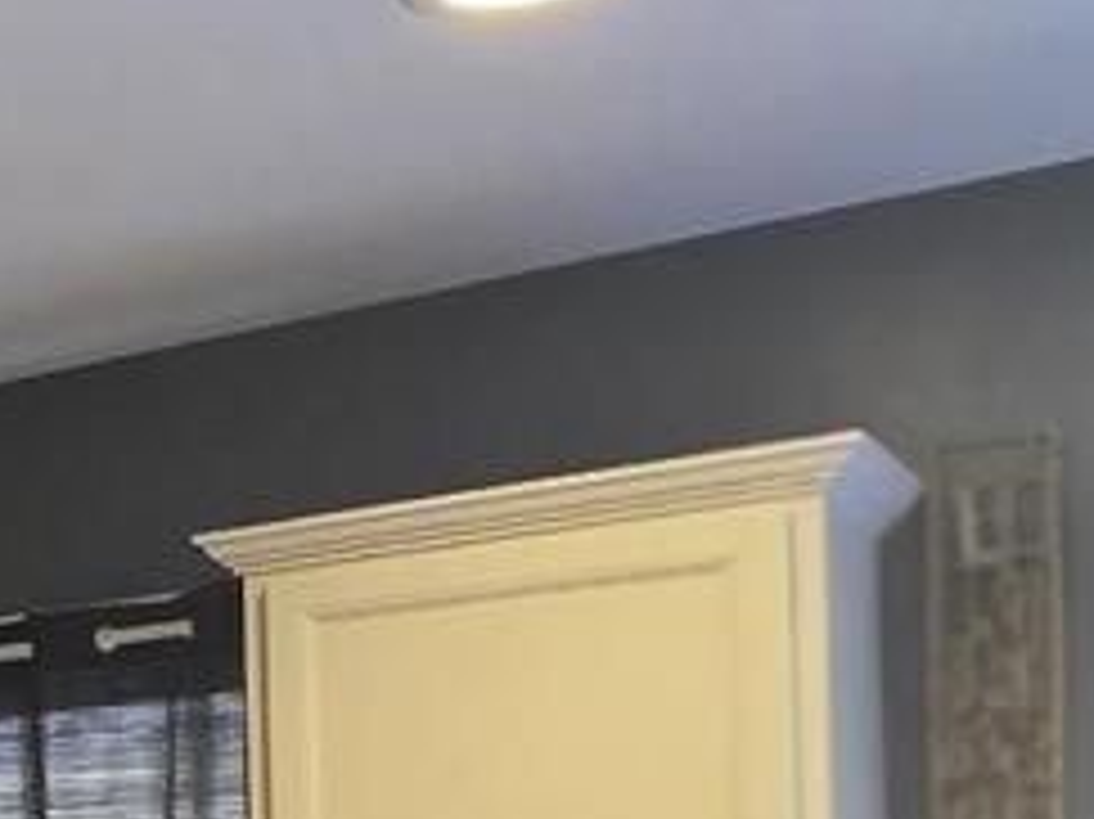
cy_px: 1120
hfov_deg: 19.6
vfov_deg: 17.7
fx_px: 2432
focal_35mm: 77
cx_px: -810
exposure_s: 1/120
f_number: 1.9
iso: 200
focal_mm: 2.2
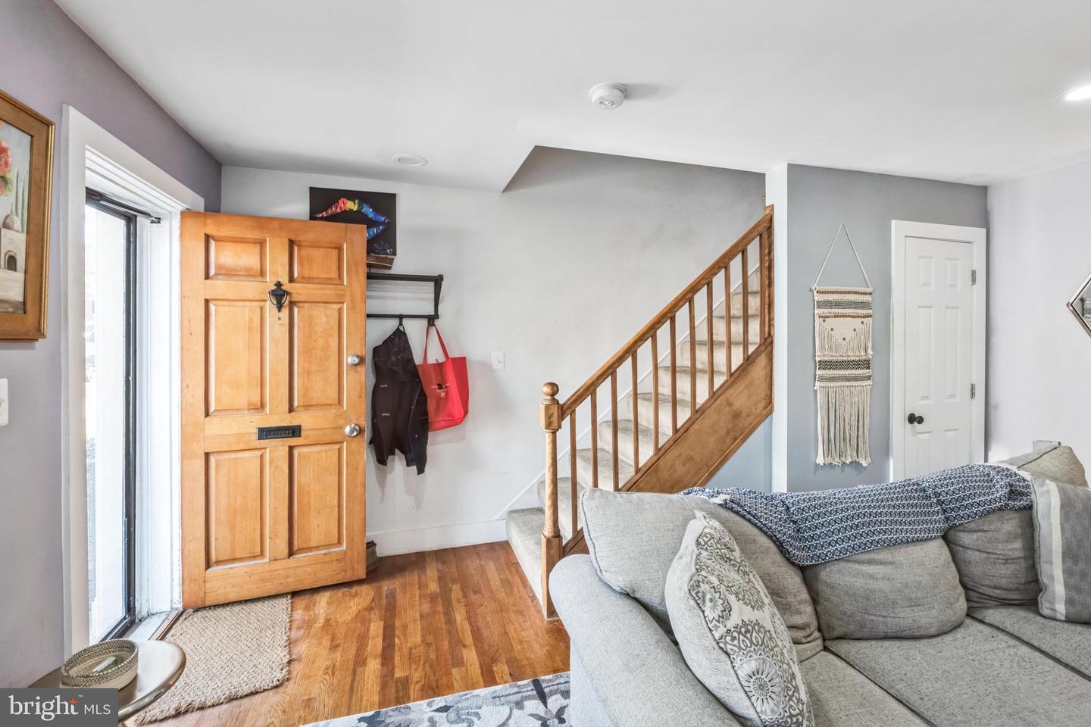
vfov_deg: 77.3
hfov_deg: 100.4
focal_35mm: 15
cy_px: 364
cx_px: 546
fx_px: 455
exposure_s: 1/6
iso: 125
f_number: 8
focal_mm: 10
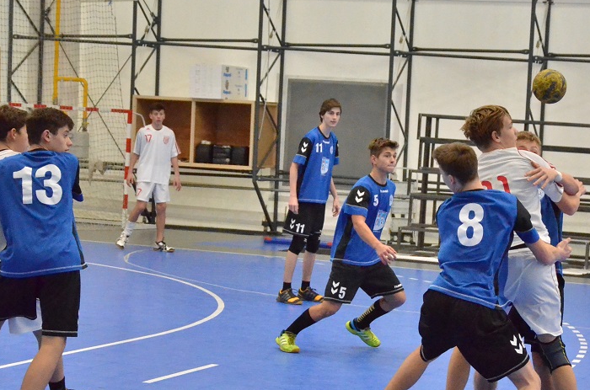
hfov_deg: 18.9
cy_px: 202
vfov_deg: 12.6
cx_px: 384
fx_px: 1766
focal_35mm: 108
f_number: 4.8
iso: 6400
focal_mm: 42
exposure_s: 1/800
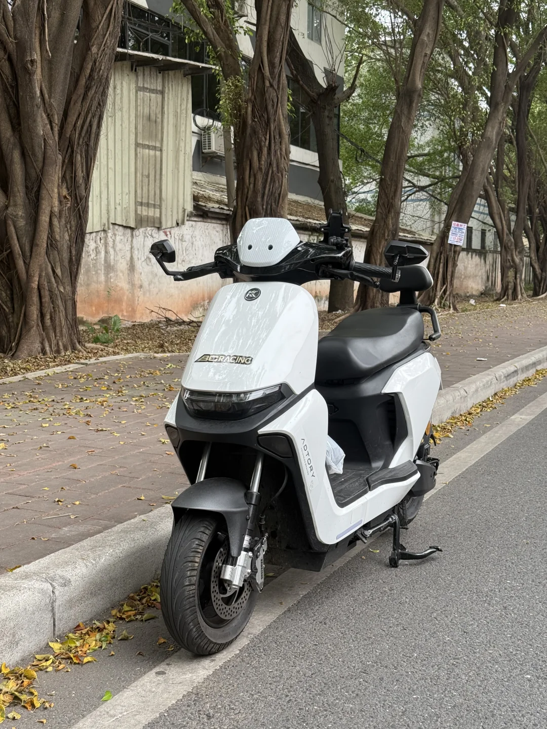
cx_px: 274
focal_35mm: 48
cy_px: 364
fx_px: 1011
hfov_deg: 30.3
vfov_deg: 39.7
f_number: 1.78
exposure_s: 1/351
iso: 64
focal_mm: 6.76
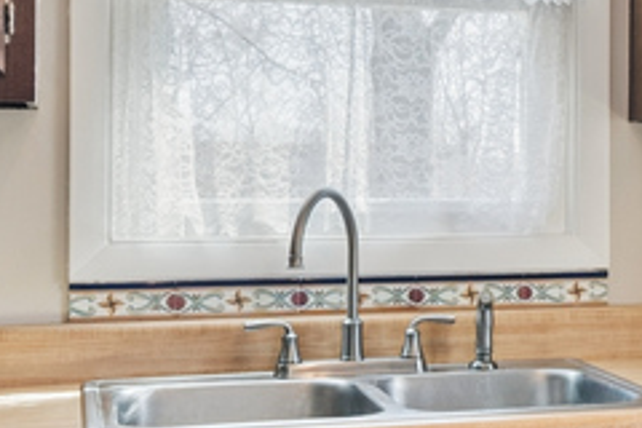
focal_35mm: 81
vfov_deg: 16.9
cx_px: 693
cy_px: 238
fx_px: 1444
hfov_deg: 23.6
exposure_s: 1/15
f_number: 9
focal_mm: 12
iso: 320
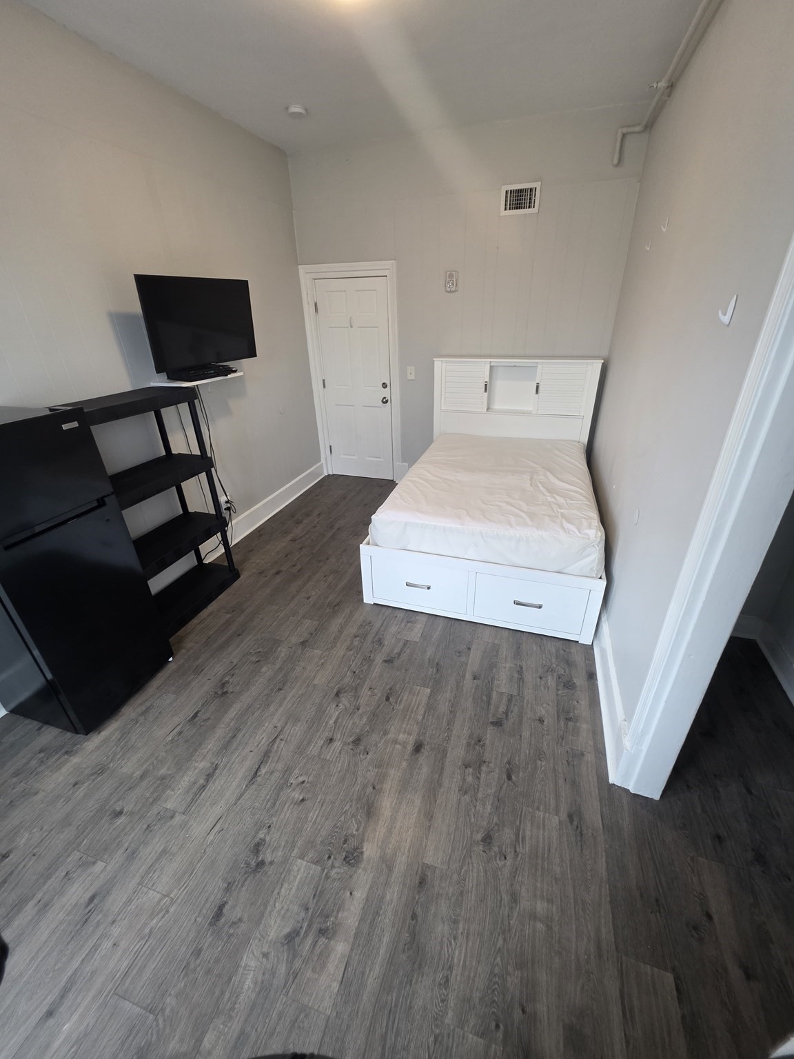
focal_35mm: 13
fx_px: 398
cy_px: 530
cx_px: 397
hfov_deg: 89.9
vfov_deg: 106.2
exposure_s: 1/60
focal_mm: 2.2
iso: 250
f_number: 1.9
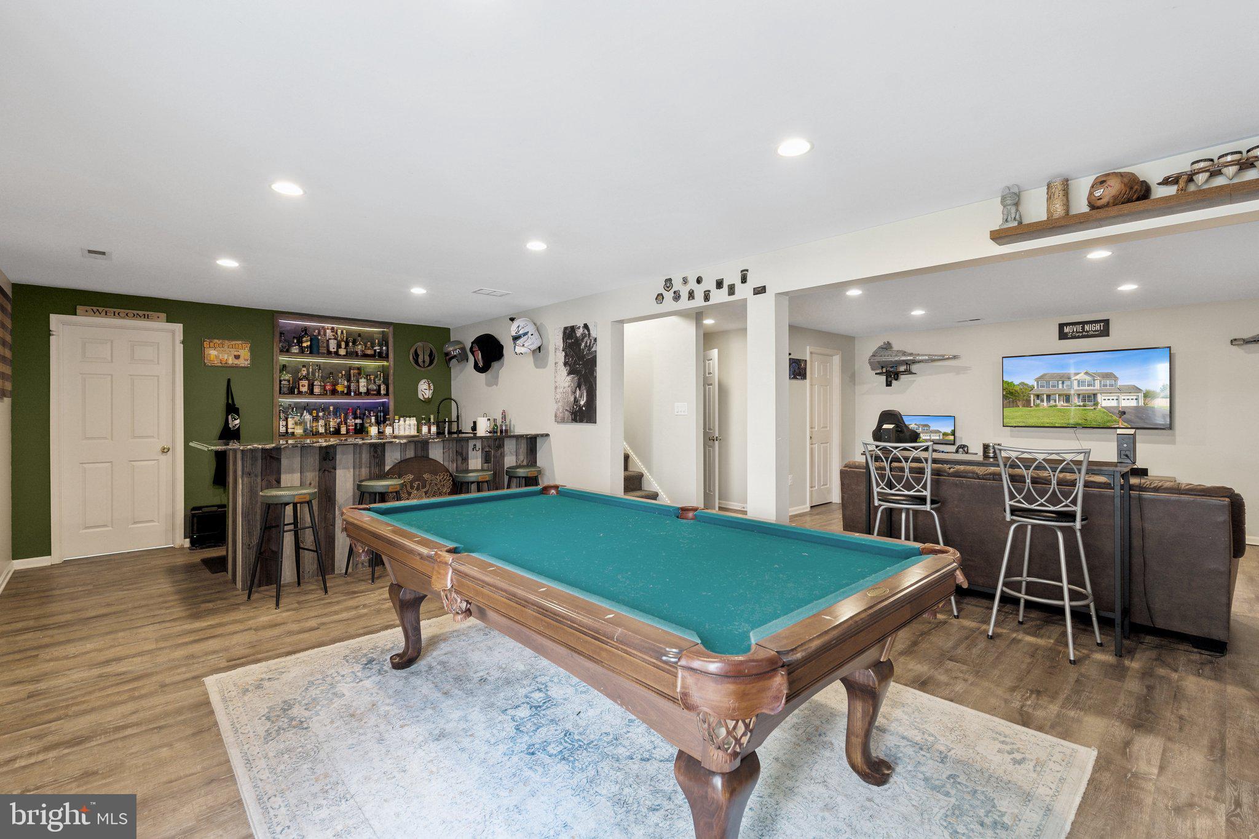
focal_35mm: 16
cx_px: 630
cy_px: 420
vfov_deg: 72.0
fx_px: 577
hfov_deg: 95.0
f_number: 6.3
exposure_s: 1/4
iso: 125
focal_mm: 16.5
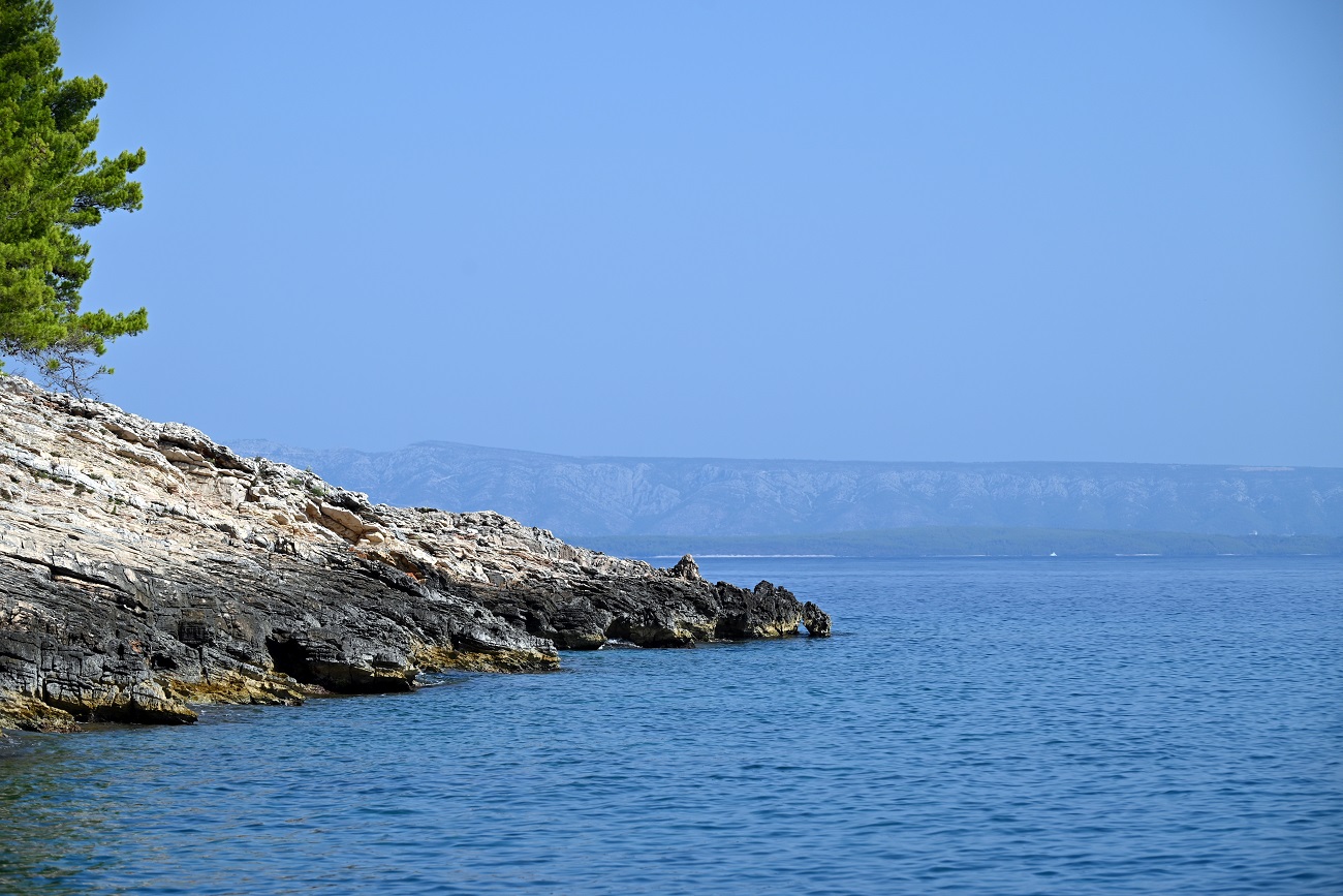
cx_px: 672
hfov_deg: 18.3
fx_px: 4178
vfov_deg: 12.2
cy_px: 448
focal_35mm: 112
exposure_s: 1/800
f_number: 7.1
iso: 100
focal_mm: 112
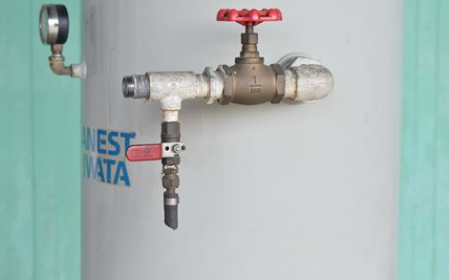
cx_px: 226
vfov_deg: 12.9
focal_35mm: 101
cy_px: 139
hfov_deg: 20.6
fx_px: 1235
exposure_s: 1/1000
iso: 1250
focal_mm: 62
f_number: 6.3
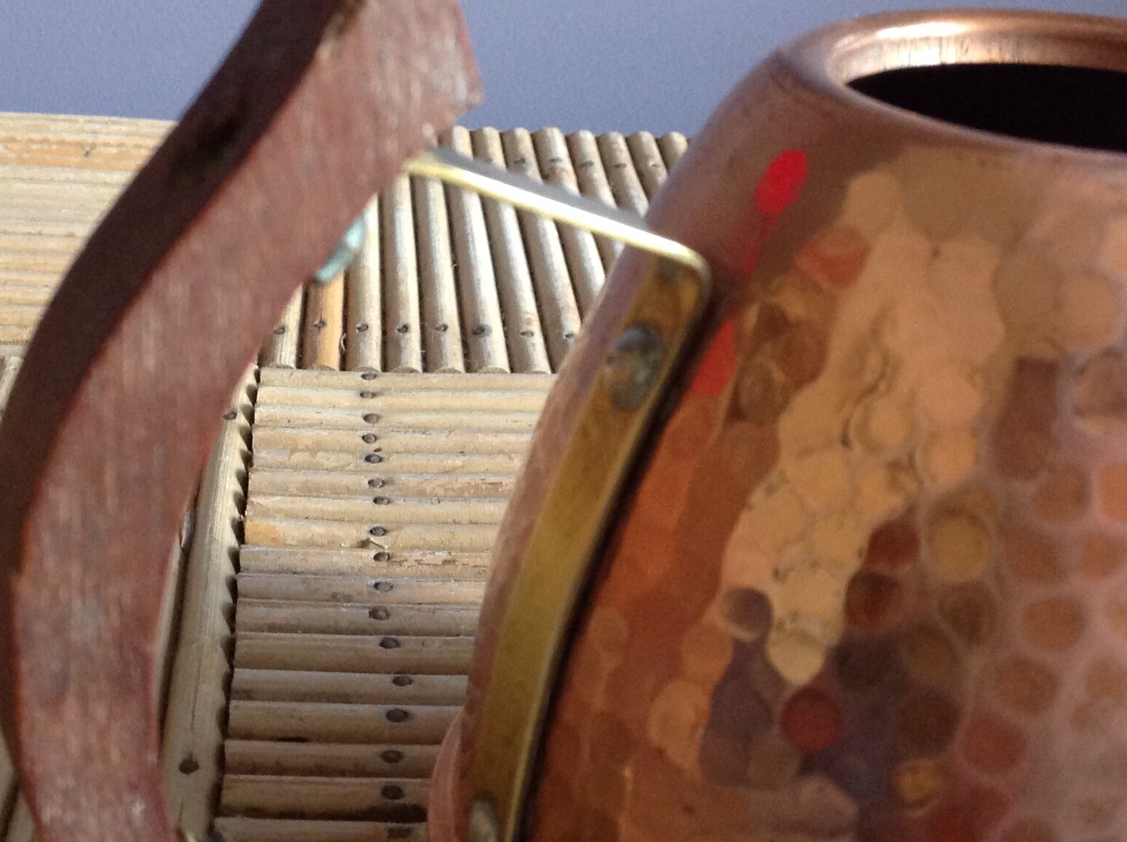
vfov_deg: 24.7
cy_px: 509
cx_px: 478
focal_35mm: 59
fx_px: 1918
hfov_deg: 32.7
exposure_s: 1/15
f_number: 2.4
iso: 250
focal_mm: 4.28
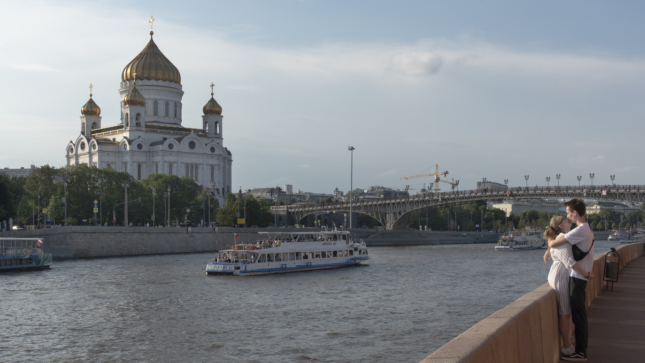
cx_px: 326
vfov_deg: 25.4
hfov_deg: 43.7
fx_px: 804
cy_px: 185
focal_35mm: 47
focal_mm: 44
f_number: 13
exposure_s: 1/320
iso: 250
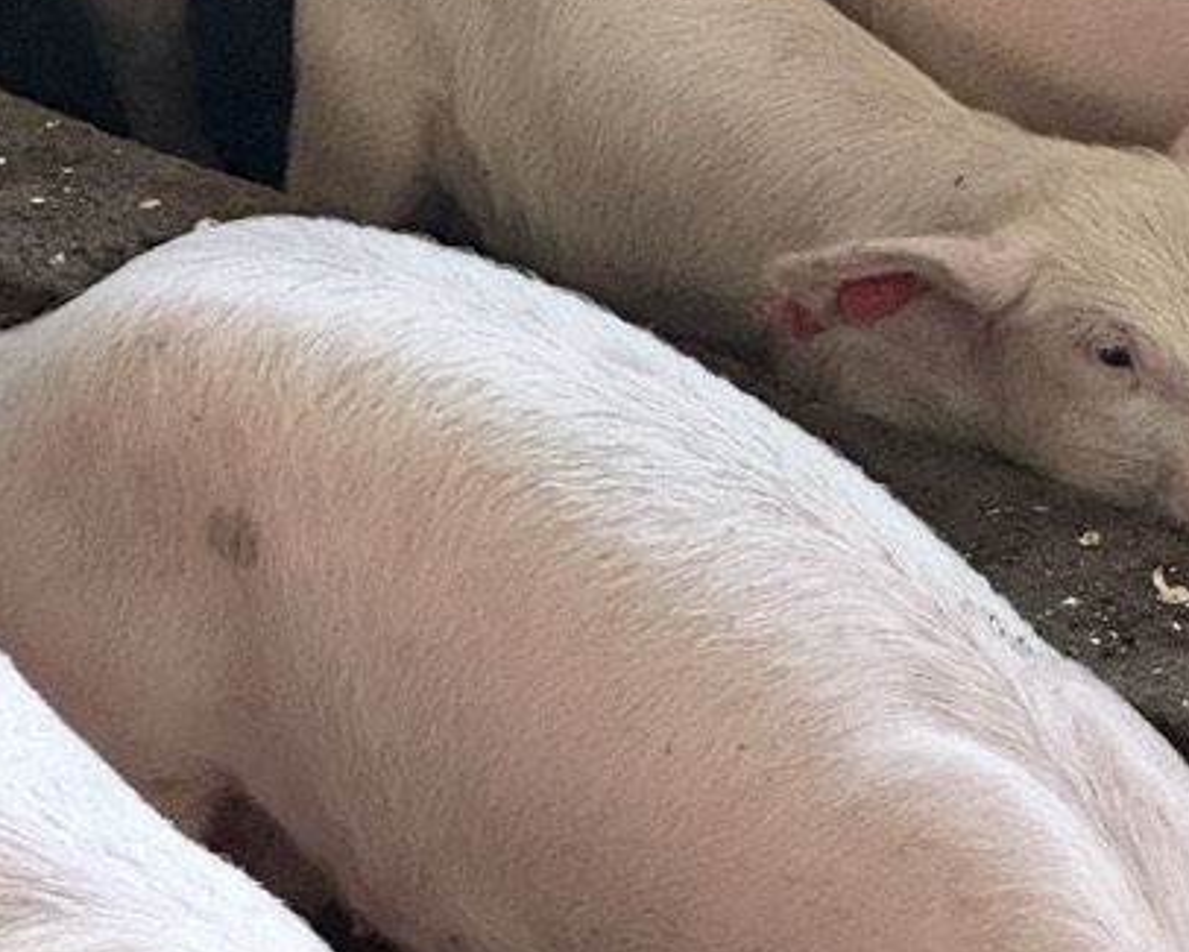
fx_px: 7814
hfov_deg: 8.7
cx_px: 234
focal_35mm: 222
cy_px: 729
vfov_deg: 7.0
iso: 320
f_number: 2.8
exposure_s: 1/60
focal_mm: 9
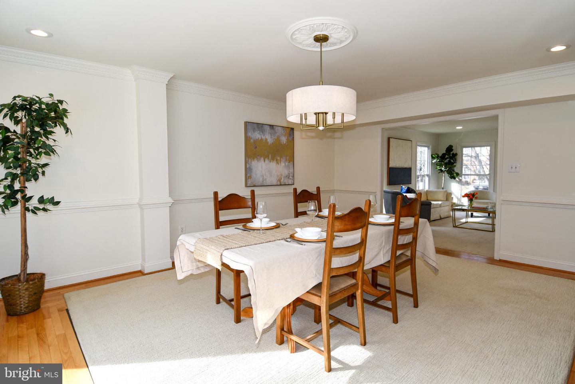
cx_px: 288
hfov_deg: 90.0
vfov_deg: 67.4
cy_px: 192
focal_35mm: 18
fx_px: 287
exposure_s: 1/125
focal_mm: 12
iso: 160
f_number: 5.6
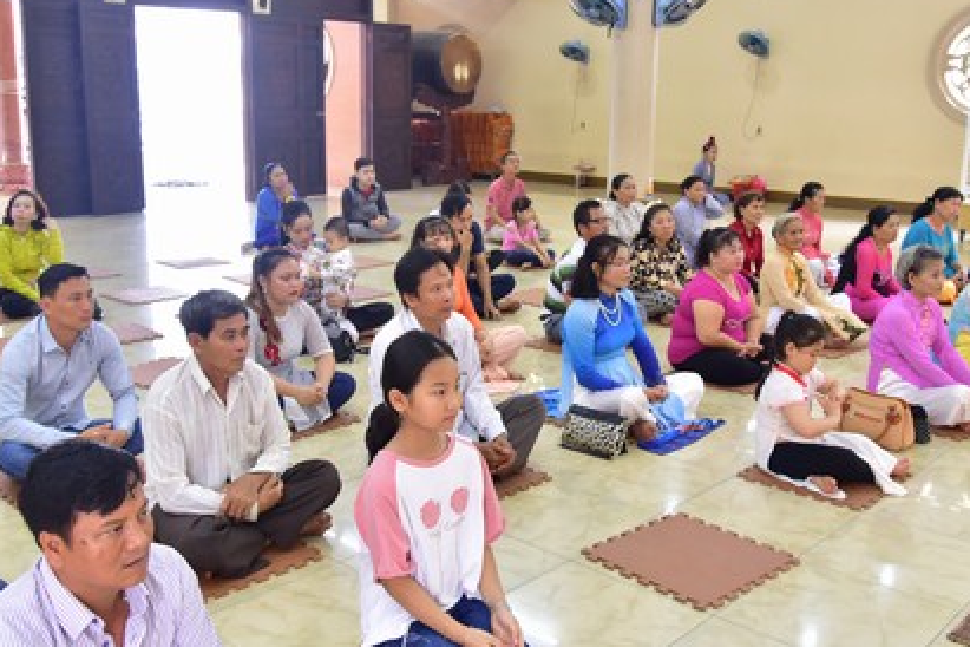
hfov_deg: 50.7
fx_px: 1024
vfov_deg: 35.1
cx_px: 498
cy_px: 328
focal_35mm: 38
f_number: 4
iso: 800
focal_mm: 24
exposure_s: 1/30
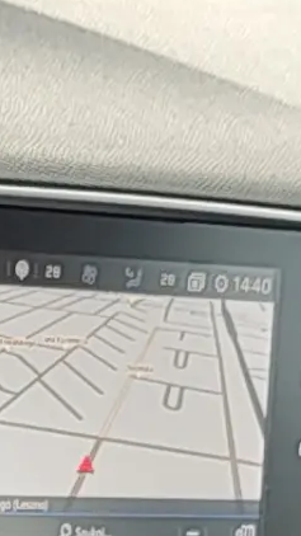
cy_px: 1062
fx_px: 3239
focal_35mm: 228
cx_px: -250
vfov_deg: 8.9
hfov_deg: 5.2
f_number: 1.8
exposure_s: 1/114
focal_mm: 5.56
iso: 100
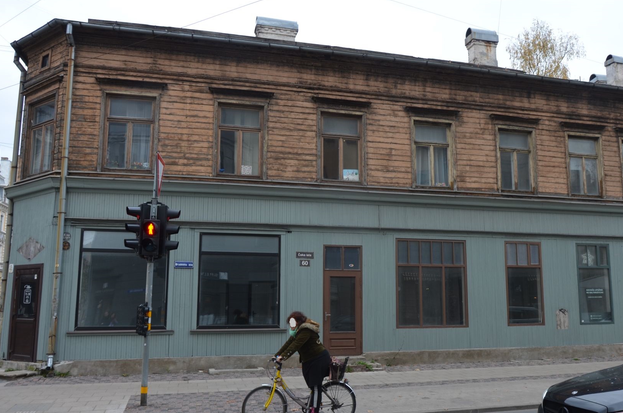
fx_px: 553
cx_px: 350
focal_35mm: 32
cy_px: 227
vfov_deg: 40.9
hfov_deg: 58.6
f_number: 5.6
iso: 200
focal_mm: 18
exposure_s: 1/125
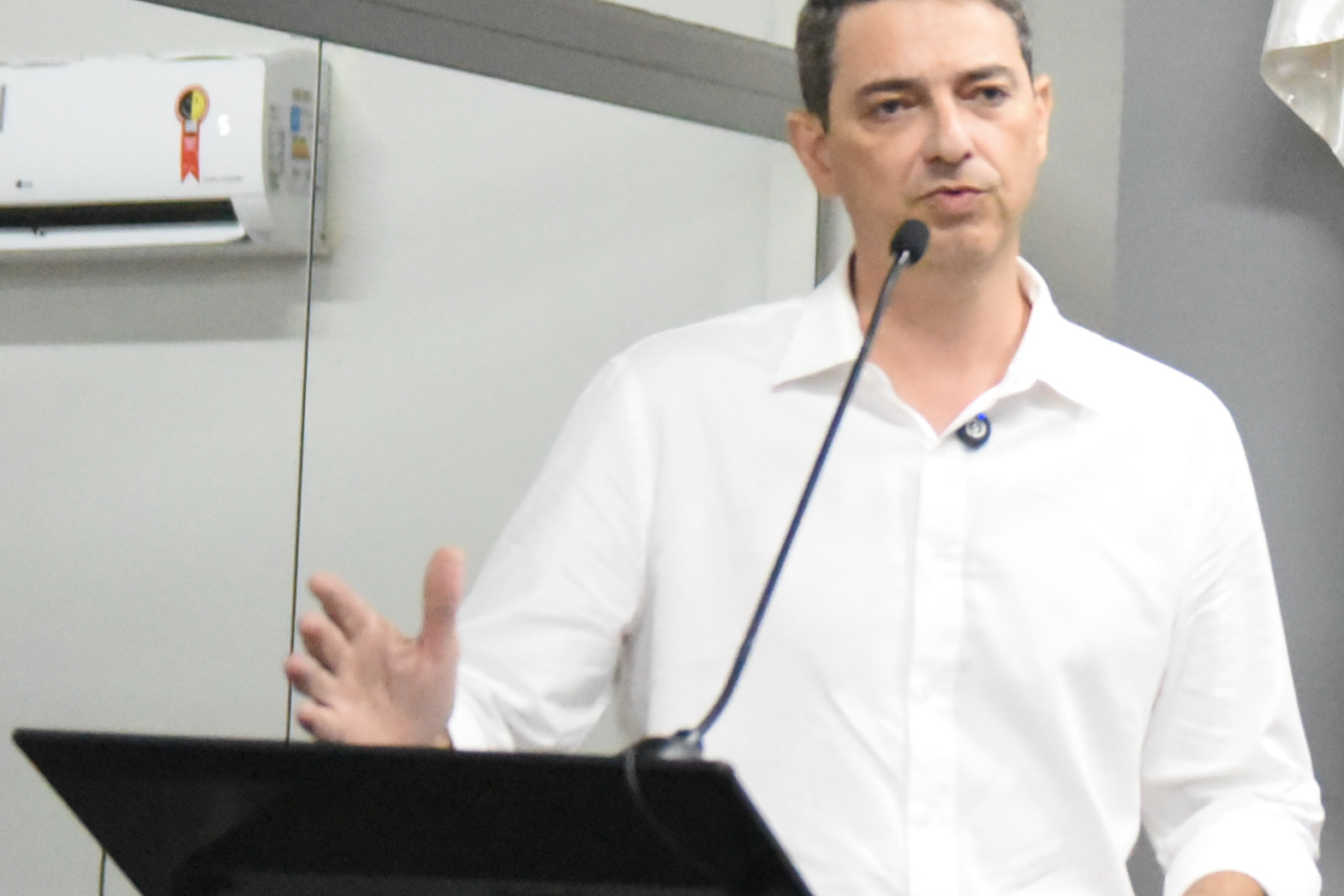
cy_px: 188
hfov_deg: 14.4
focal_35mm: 138
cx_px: 1628
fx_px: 5152
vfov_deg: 9.9
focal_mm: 48
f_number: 2.8
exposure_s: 1/1600
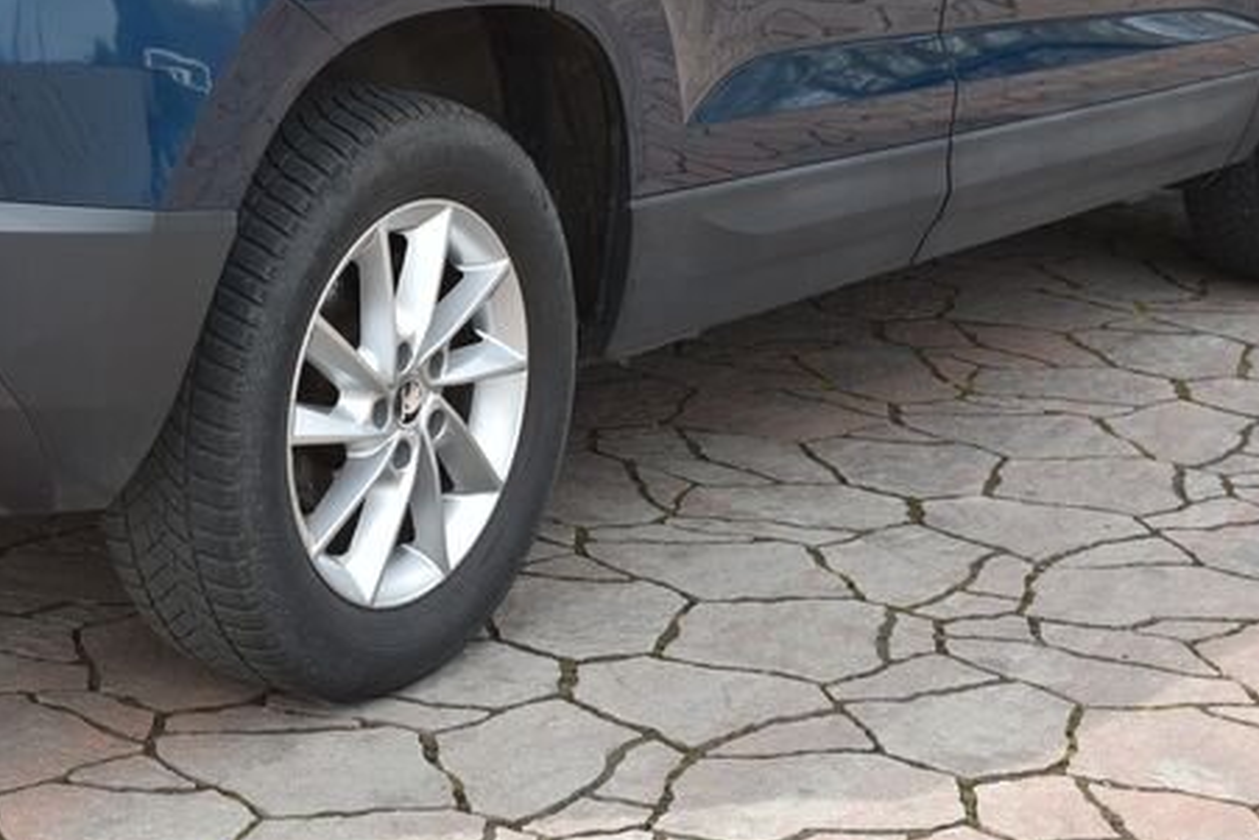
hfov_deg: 20.2
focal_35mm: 100
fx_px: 3498
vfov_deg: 13.5
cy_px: -39
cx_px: 240
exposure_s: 1/250
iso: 500
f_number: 8
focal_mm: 44
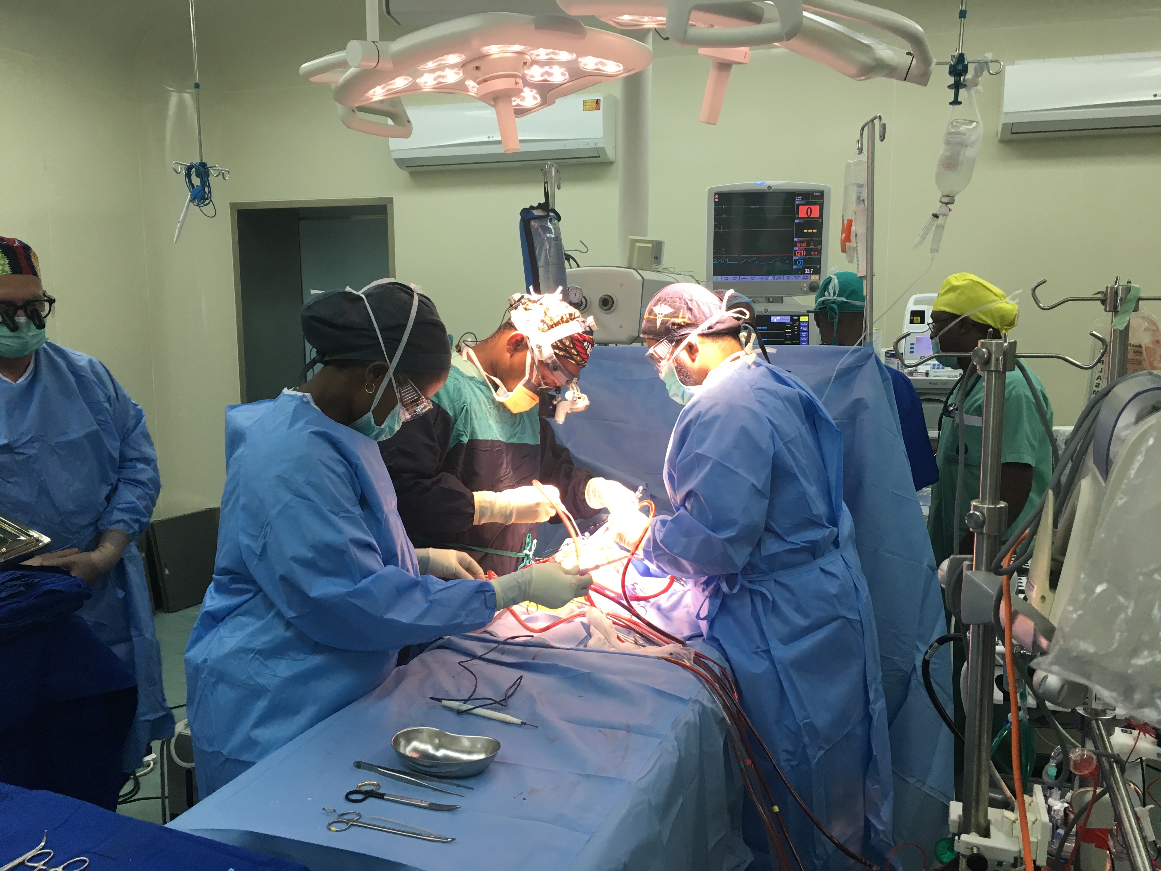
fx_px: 973
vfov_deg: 48.2
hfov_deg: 61.7
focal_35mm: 29
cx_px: 580
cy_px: 436
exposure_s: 1/33
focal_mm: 4.15
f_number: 2.2
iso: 40
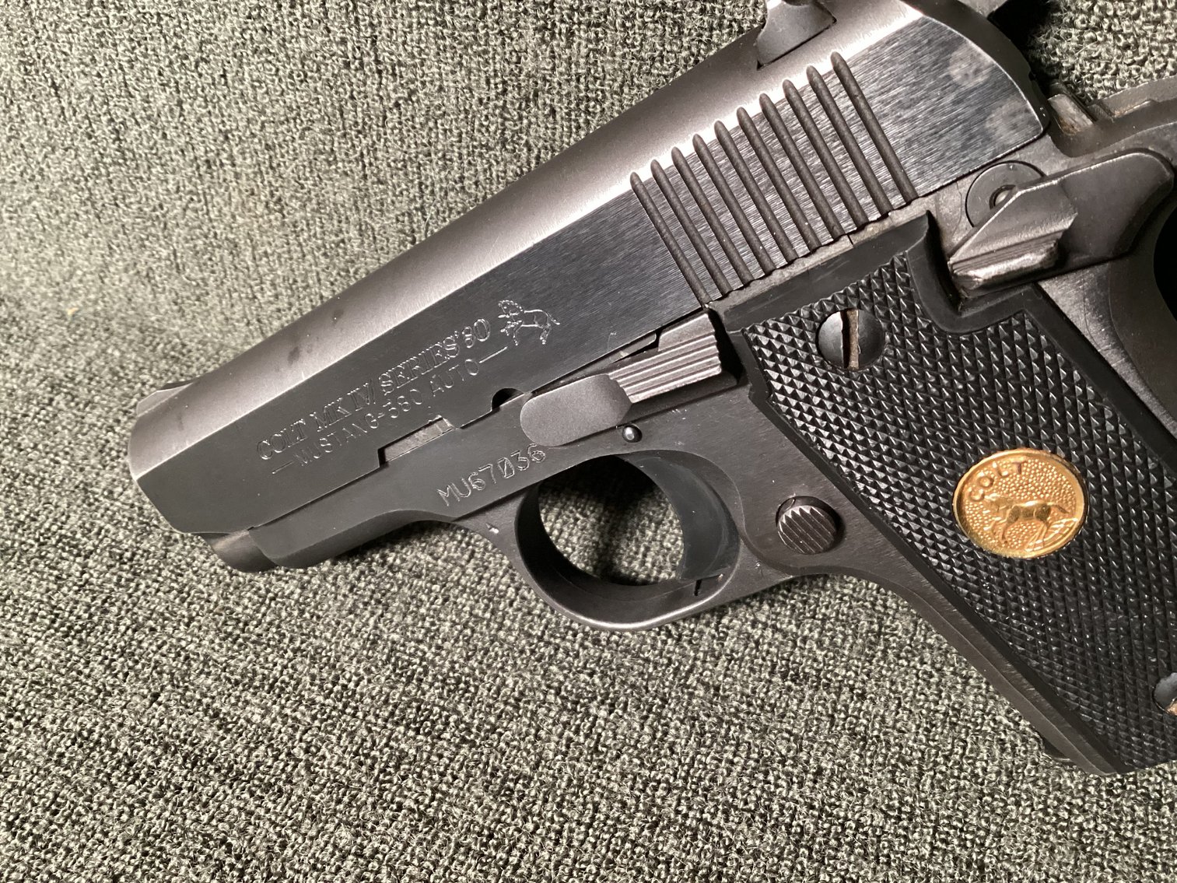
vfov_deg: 45.4
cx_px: 588
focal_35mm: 31
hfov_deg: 58.3
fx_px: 1054
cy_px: 442
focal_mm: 3.3
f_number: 2.4
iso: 400
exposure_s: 1/40
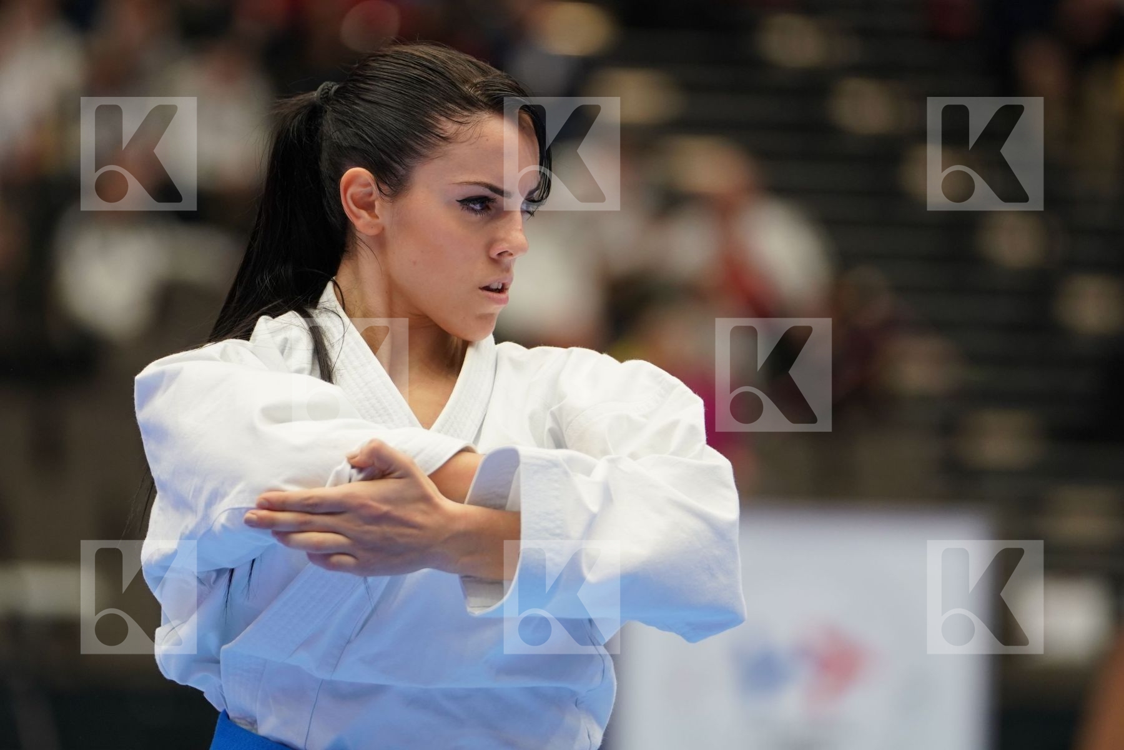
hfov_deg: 7.6
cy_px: 375
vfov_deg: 5.1
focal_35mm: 271
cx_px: 562
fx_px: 8461
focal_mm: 181
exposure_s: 1/320
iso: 800
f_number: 2.8
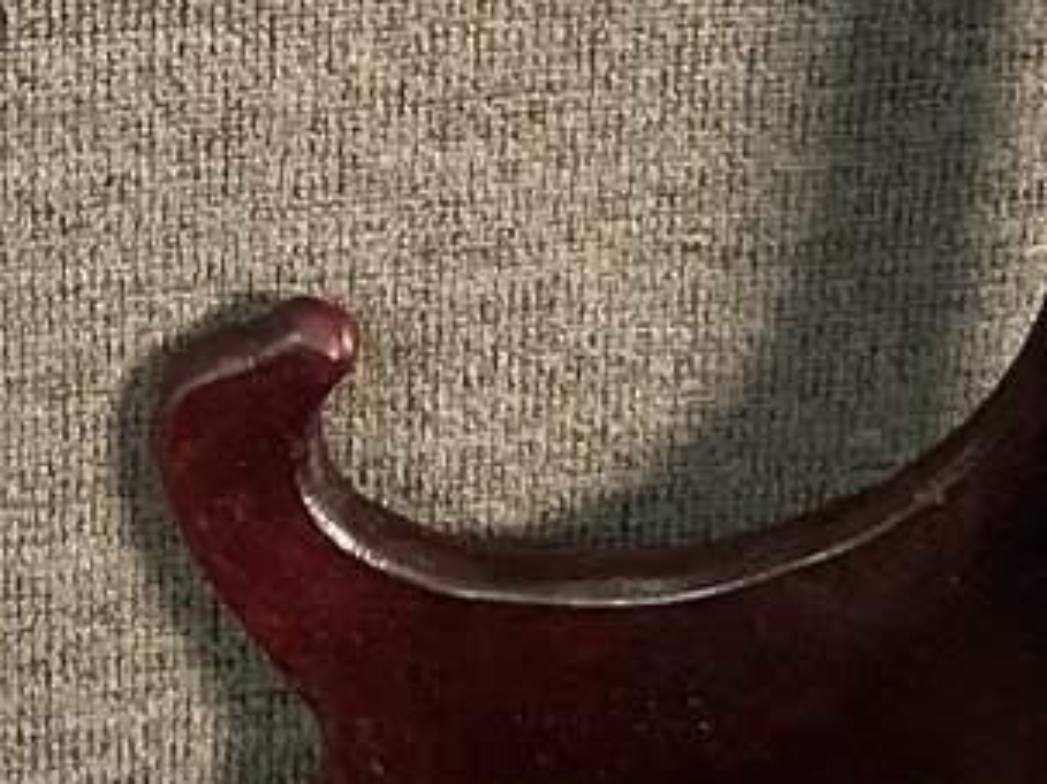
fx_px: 4384
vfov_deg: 9.8
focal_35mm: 145
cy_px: -530
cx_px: 150
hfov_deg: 13.5
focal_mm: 3
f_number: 1.8
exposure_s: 1/30
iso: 500
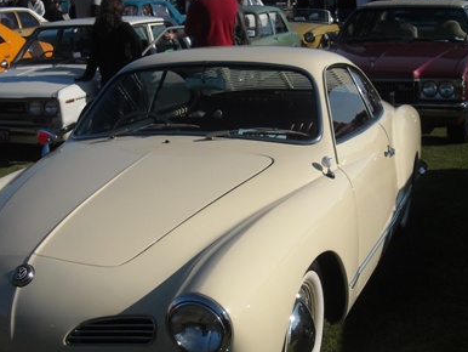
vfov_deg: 25.2
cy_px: 217
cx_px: 192
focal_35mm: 58
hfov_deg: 33.1
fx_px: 785
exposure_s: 1/544
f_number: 5.6
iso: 64
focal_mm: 5.7
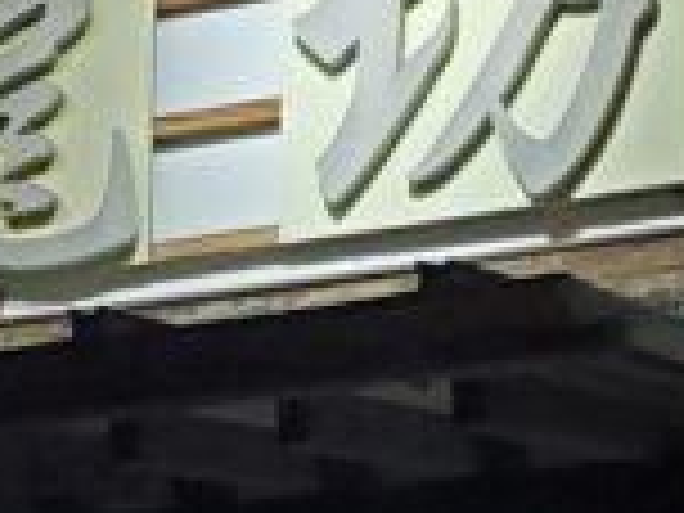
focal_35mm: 171
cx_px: 112
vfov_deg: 8.5
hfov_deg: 11.5
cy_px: 680
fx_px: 3379
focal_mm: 4.3
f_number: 1.5
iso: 640
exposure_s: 1/100
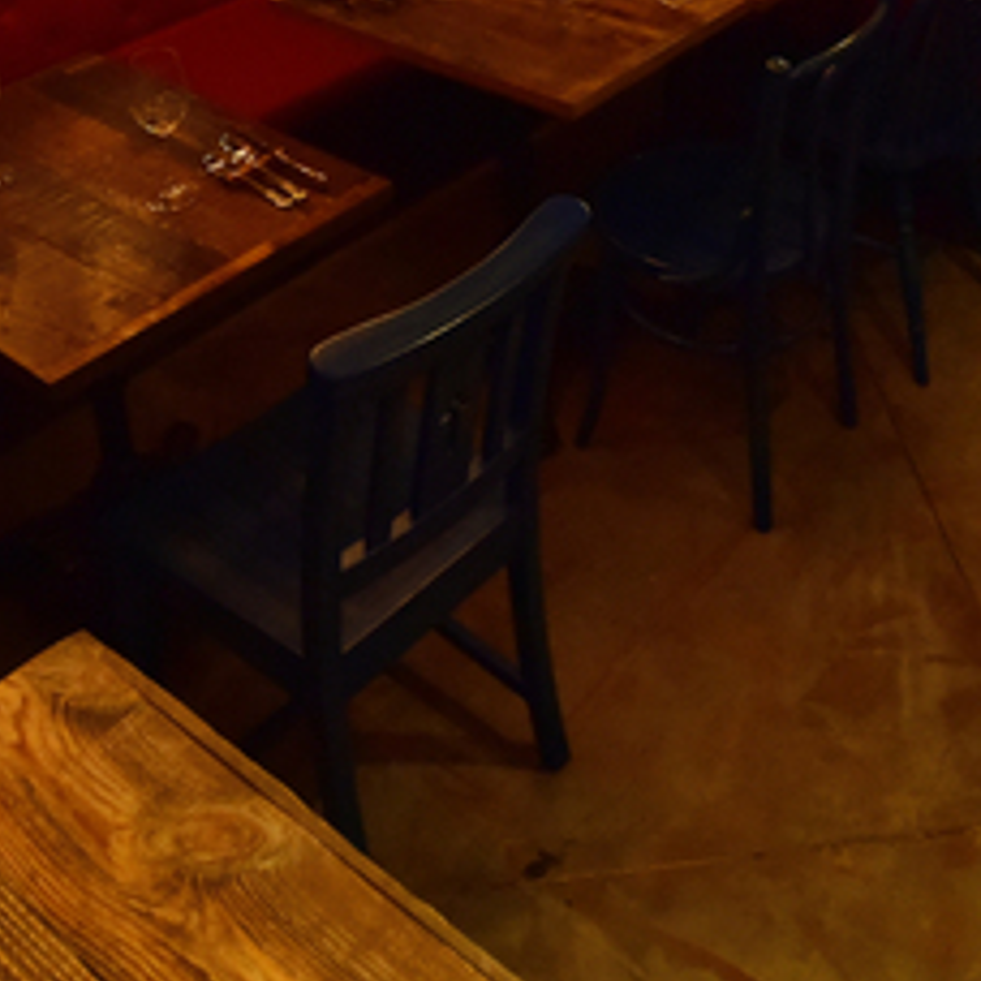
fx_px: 1539
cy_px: -77
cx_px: 598
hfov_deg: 35.2
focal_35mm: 48
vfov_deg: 31.6
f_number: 7.1
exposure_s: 1/40
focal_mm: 14
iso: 2500
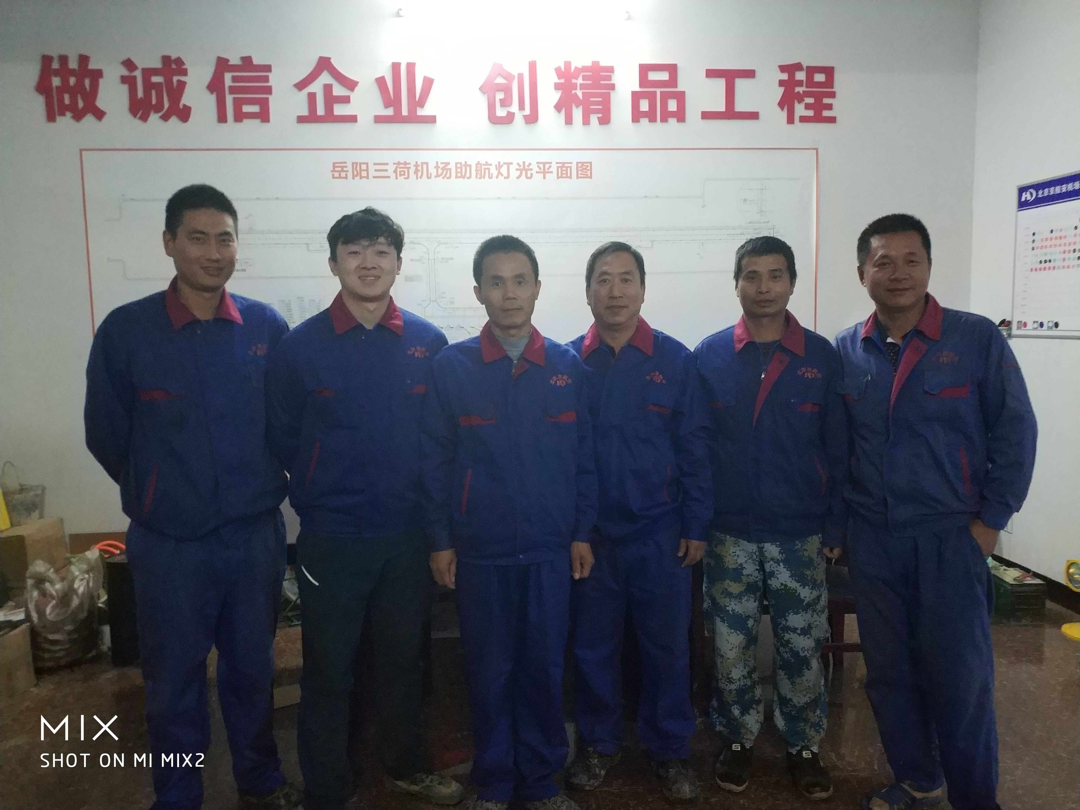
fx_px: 998
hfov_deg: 56.8
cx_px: 540
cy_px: 405
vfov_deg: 44.2
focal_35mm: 32
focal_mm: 4.5
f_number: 2
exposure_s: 1/14
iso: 826
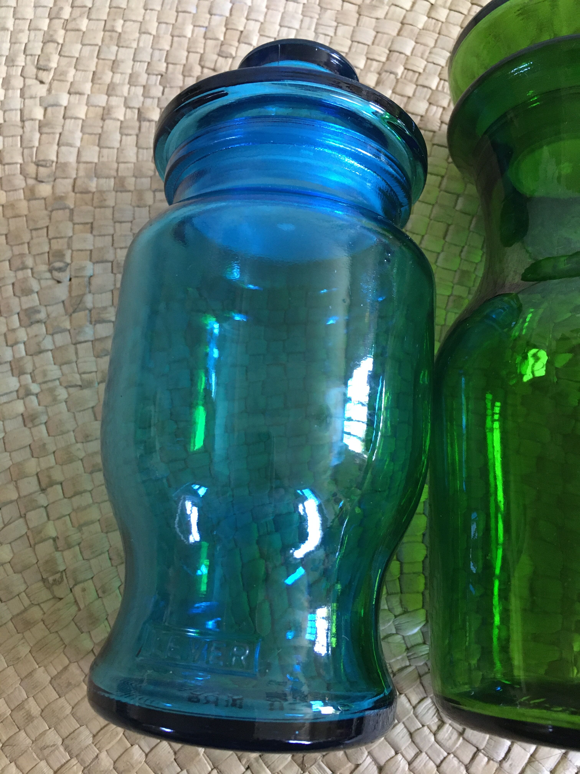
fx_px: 648
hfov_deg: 48.2
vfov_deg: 61.7
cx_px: 290
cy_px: 387
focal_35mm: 29
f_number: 2.2
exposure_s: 1/20
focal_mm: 4.15
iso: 200
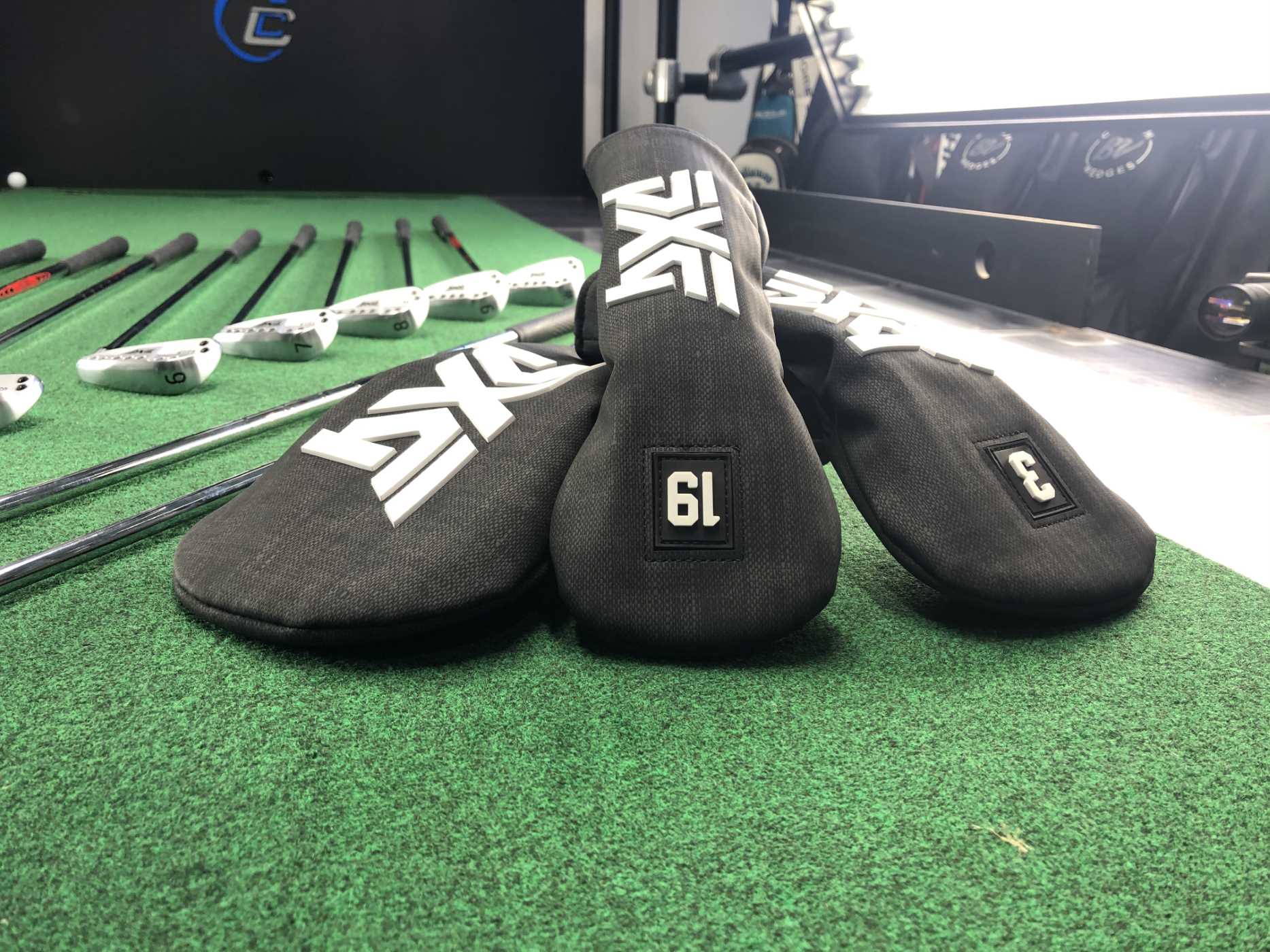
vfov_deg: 49.7
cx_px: 635
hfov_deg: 63.4
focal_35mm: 28
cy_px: 476
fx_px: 1027
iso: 32
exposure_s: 1/50
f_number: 1.8
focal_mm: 3.99
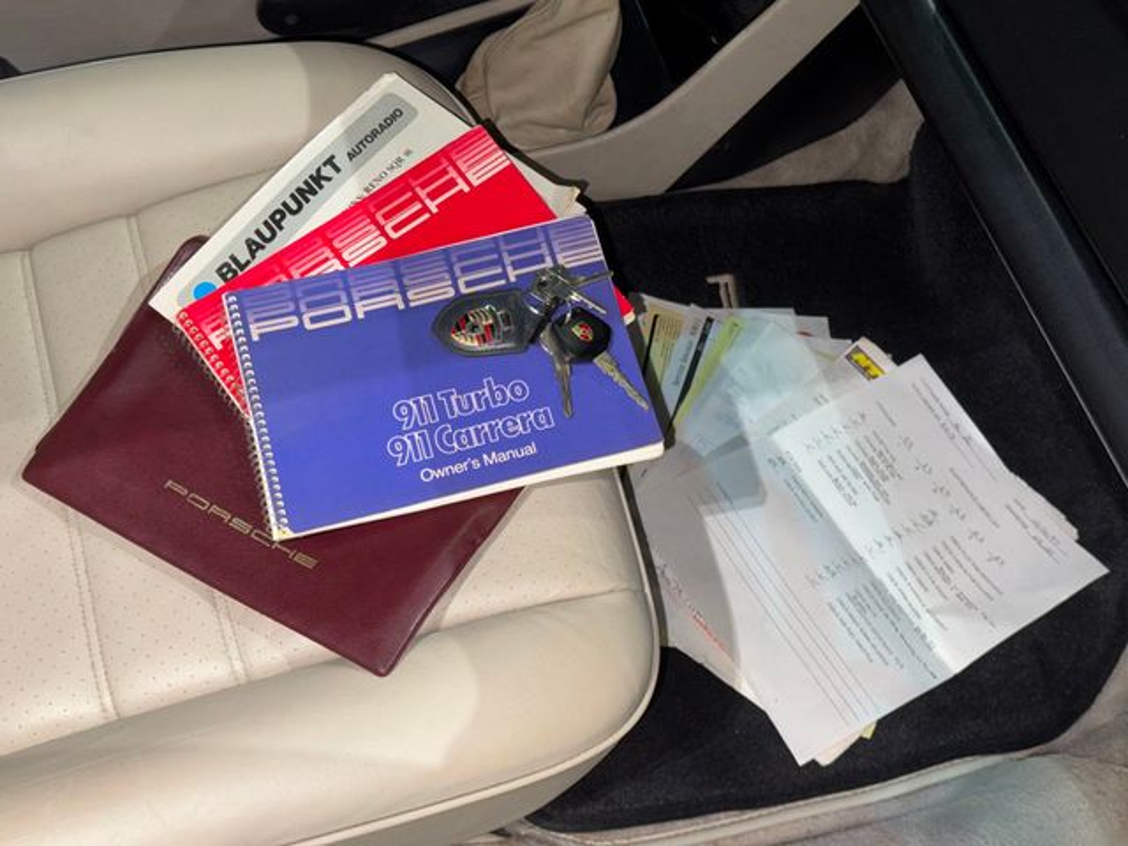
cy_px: 423
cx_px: 564
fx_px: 1564
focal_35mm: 48
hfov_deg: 39.7
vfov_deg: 30.3
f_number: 1.78
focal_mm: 6.76
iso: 50
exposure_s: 1/22
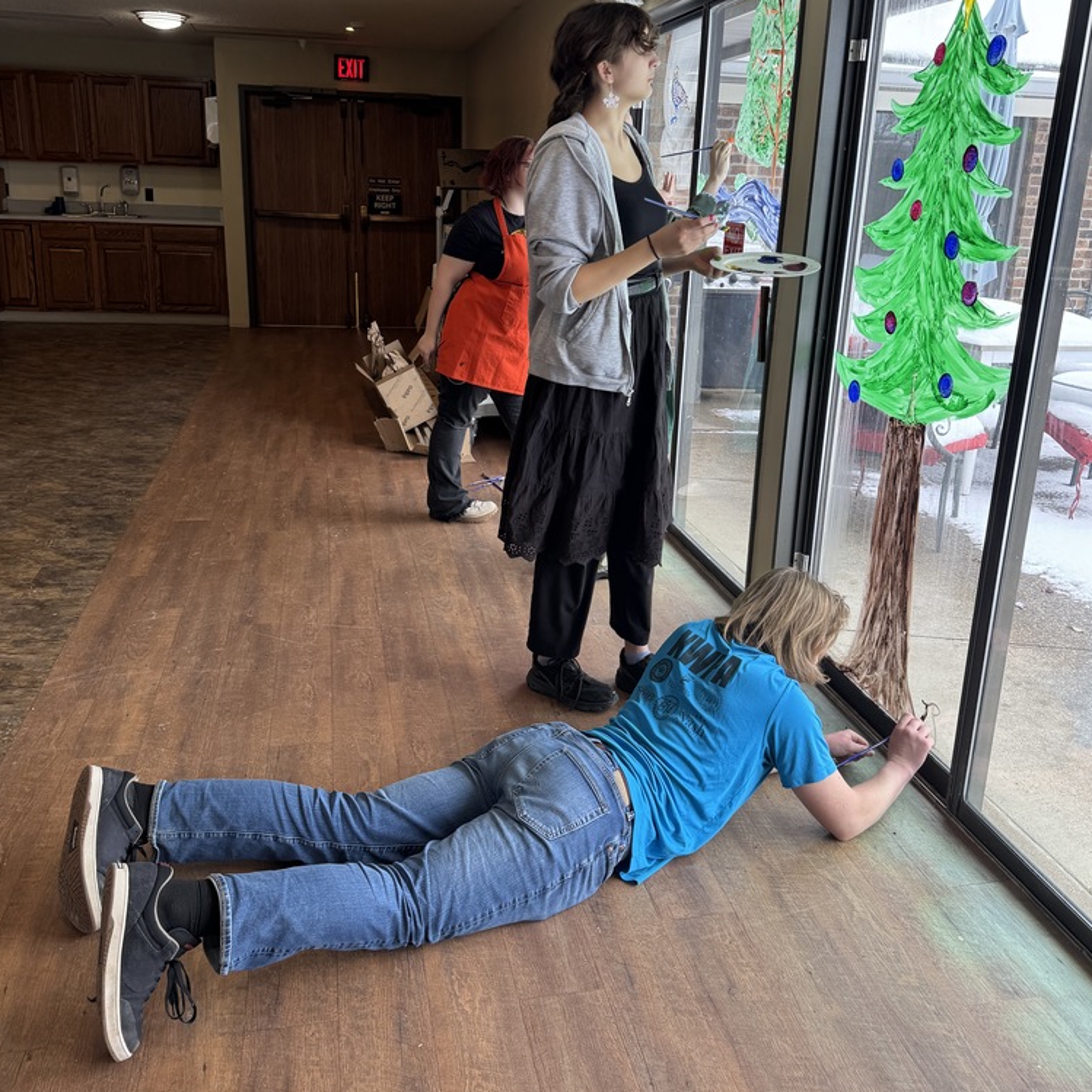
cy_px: 477
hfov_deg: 55.6
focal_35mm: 29
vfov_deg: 55.5
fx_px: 1035
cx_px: 545
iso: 100
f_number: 1.78
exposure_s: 1/120
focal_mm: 6.76
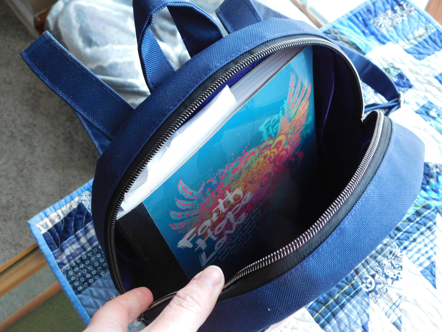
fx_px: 511
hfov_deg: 46.8
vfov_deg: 36.0
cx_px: 221
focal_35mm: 40
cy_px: 166
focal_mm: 7.1
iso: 400
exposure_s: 1/10
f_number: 3.6
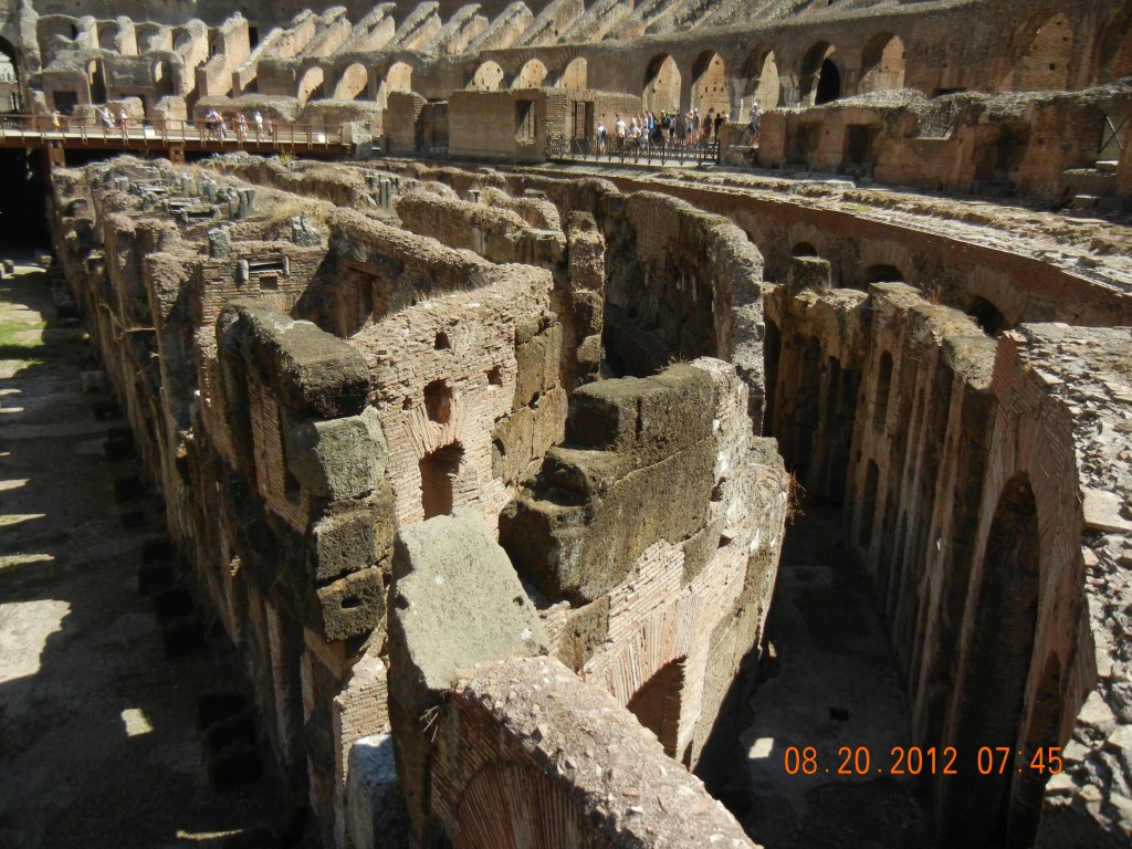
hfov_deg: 60.0
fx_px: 981
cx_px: 566
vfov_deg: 46.8
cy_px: 424
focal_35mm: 30
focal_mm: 5.4
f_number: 3.5
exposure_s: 1/837
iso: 160
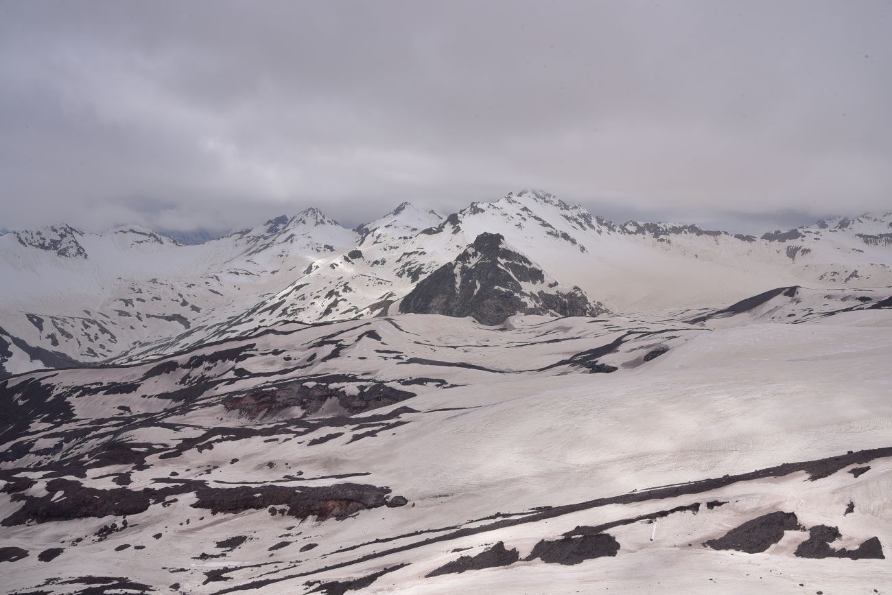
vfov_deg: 27.0
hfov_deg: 39.6
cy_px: 298
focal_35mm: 50
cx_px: 446
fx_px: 1239
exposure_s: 1/250
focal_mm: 50
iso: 160
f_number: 16
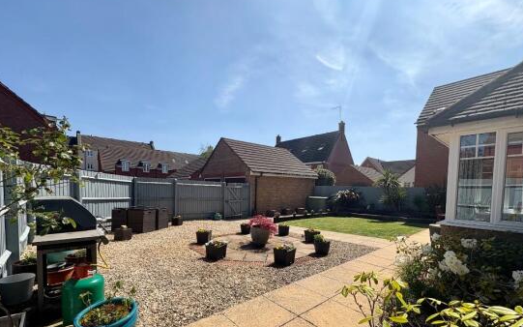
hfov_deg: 97.8
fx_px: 228
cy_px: 198
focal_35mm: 16
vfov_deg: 70.4
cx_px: 262
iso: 50
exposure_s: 1/2342
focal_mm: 2.22
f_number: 2.2
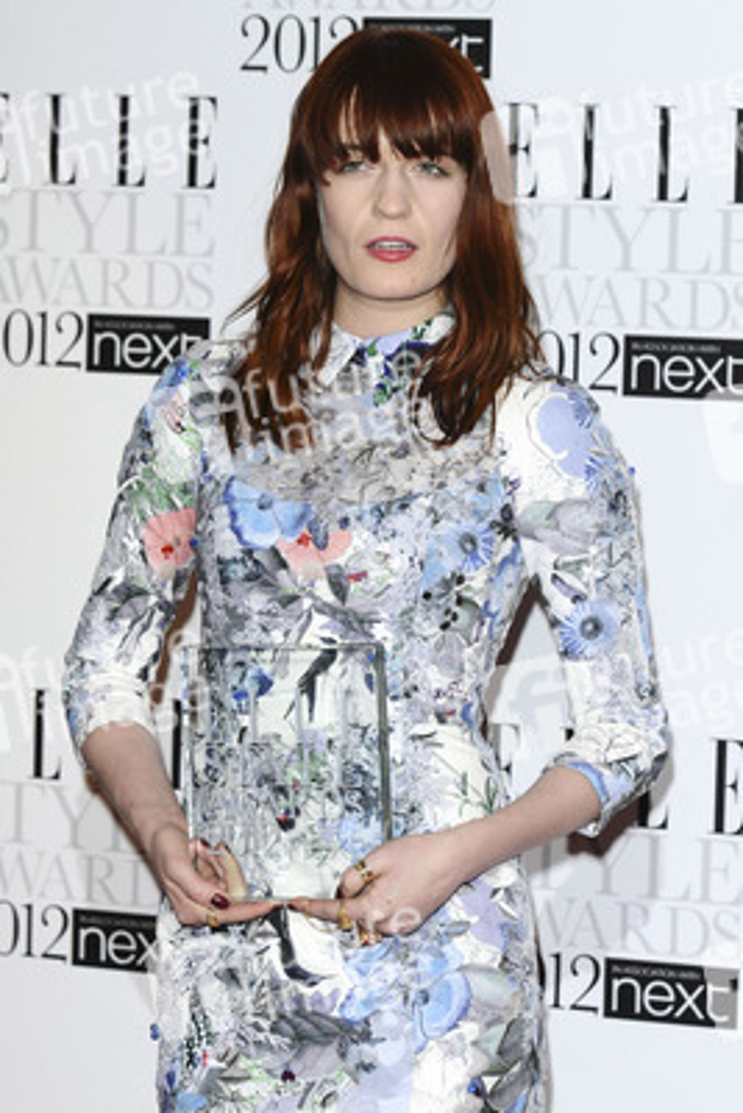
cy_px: 556
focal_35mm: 150
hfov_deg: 9.2
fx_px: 4639
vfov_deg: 13.7
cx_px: 372
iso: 320
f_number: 5
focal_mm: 100
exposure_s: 1/200
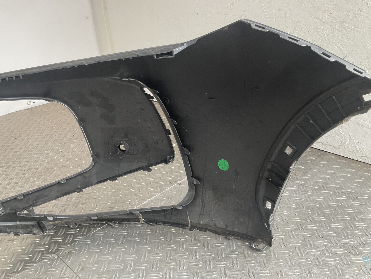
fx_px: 364
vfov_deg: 41.7
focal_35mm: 34
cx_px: 175
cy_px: 120
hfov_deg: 53.9
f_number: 1.8
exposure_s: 1/120
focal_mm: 3
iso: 64
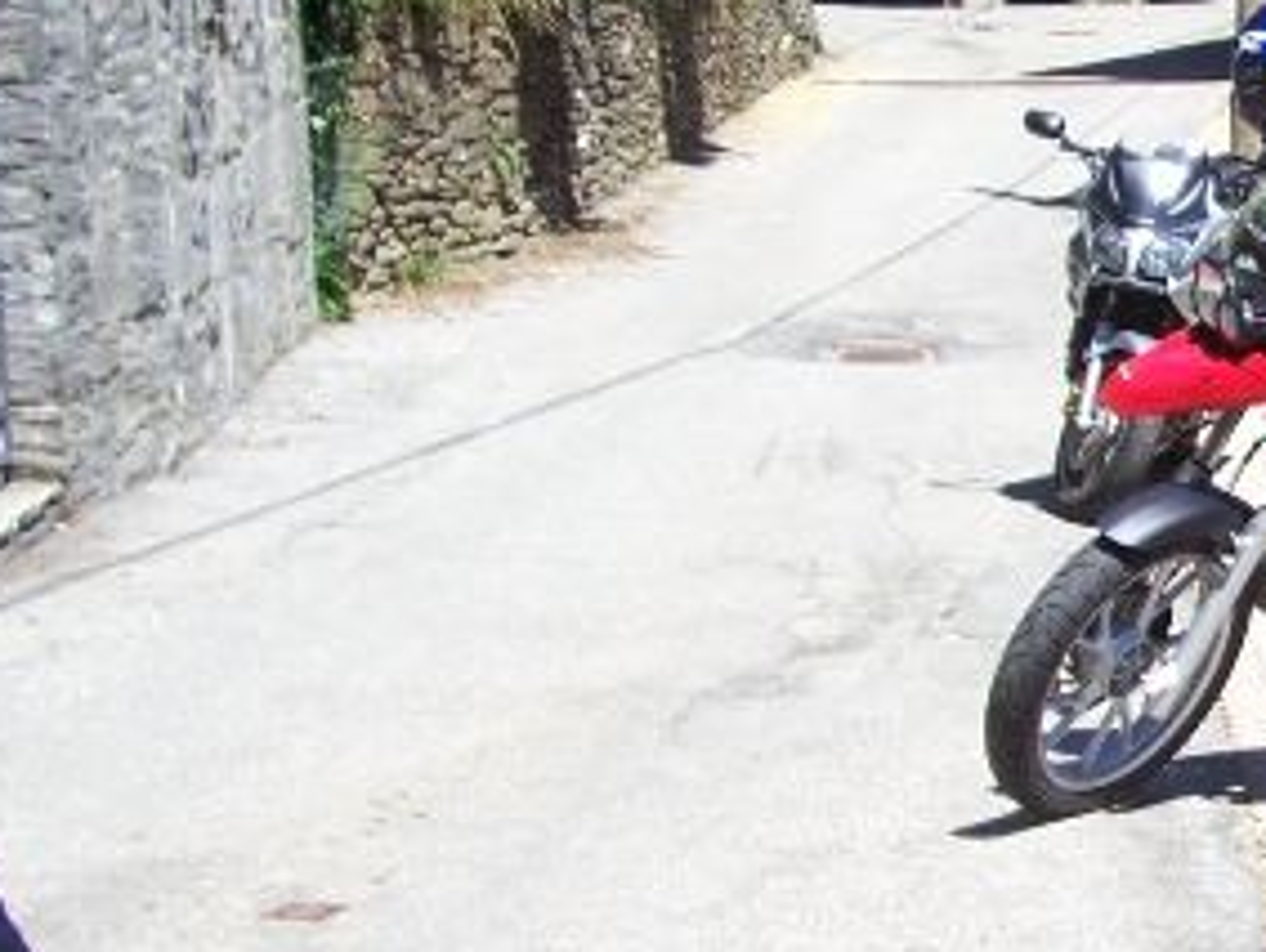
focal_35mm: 96
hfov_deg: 19.2
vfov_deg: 15.4
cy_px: 657
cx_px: 1548
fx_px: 3515
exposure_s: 1/640
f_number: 2.7
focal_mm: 5.6
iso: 80
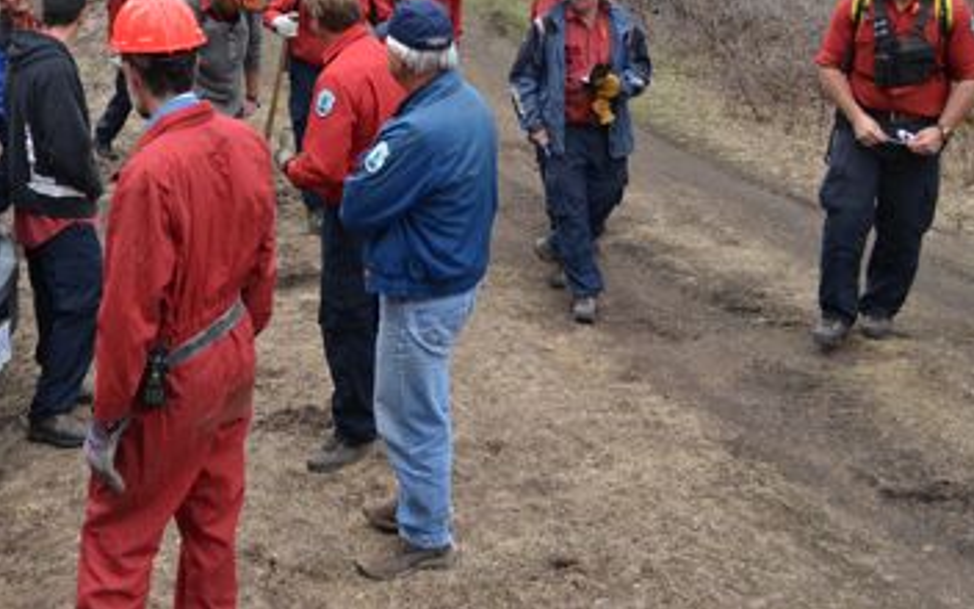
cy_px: 30
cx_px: 166
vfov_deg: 24.9
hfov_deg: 38.5
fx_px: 1327
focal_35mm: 50
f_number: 4.5
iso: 400
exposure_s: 1/800
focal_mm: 18
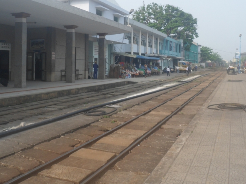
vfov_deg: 40.3
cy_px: 66
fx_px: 249
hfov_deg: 52.6
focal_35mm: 35
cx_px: 131
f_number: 3.3
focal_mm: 4.9
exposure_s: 1/500
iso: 80
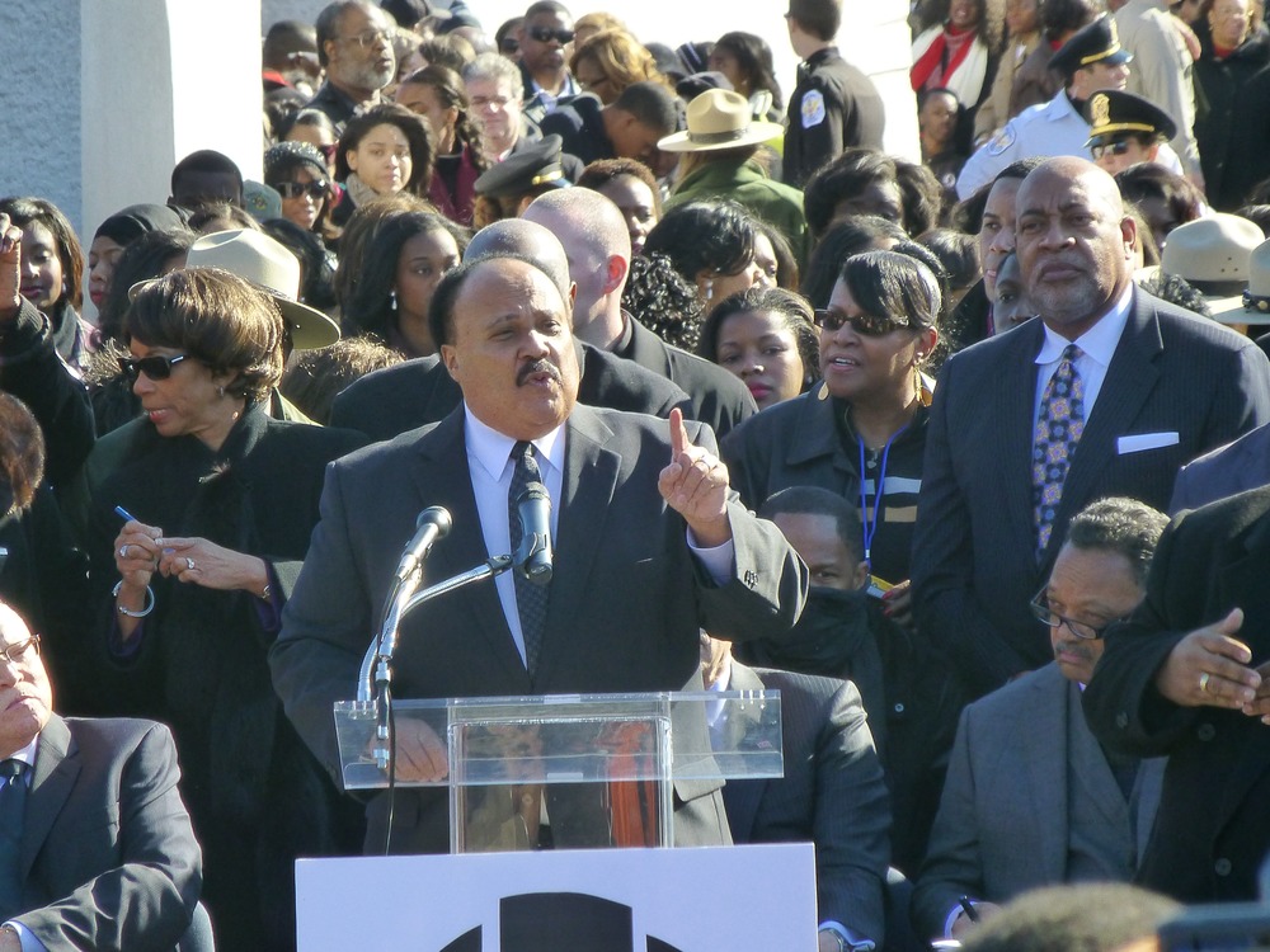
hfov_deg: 5.4
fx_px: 13575
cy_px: 476
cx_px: 635
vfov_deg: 4.0
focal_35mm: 370
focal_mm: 60
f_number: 5.9
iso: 200
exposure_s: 1/160
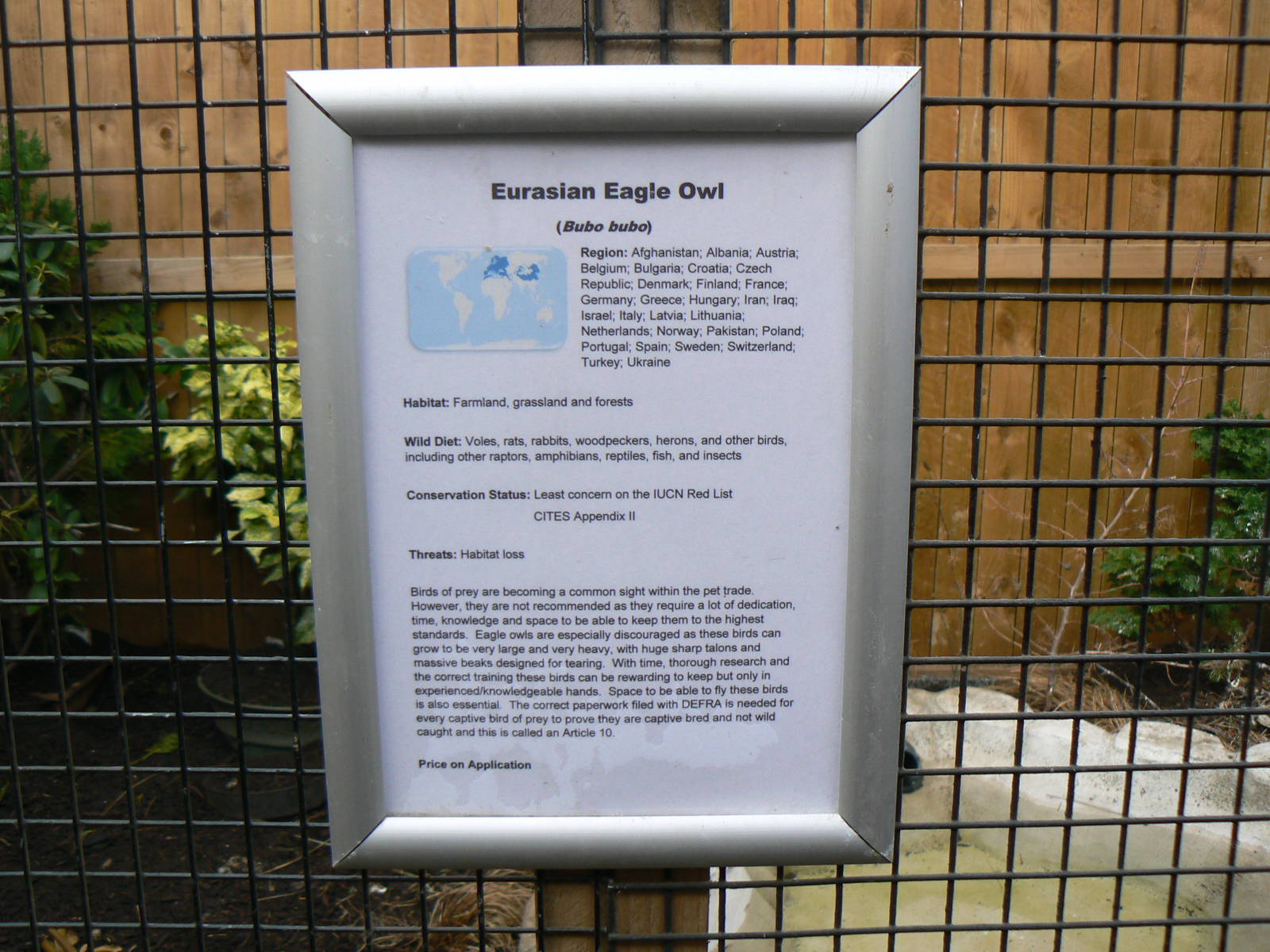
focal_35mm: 36
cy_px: 476
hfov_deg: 51.4
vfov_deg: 39.7
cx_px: 635
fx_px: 1321
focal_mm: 6
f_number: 2.8
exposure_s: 1/60
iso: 80
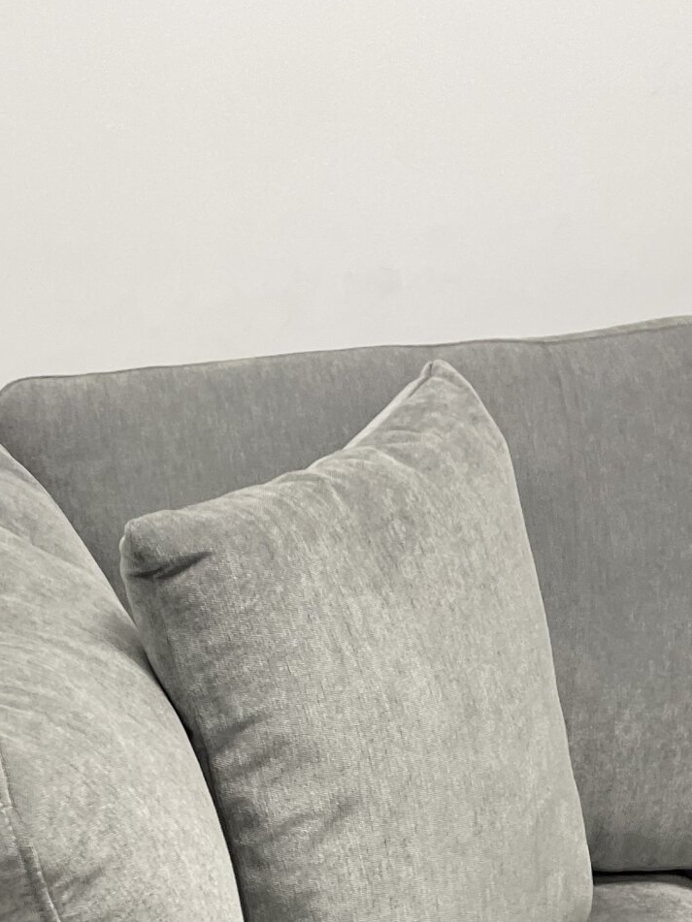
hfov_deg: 20.9
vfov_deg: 24.9
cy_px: 1127
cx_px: 180
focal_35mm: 70
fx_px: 1866
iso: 125
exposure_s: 1/120
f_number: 1.6
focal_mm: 4.2
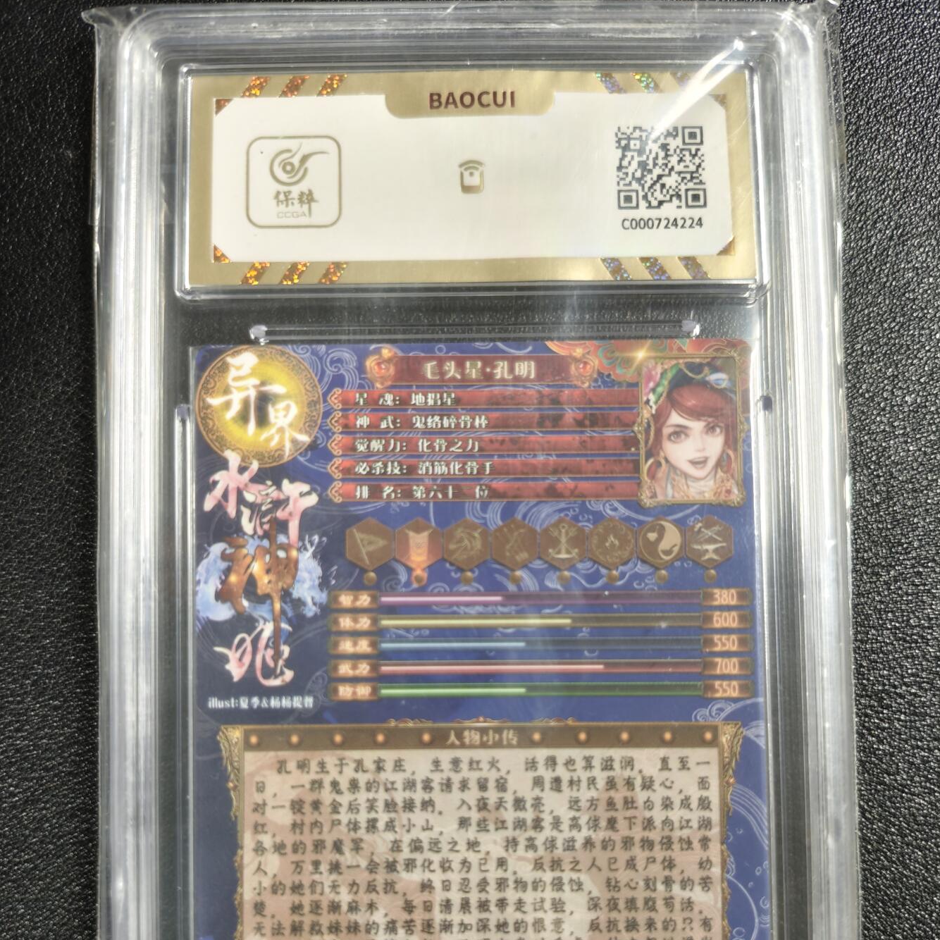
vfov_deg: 51.7
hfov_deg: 52.5
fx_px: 952
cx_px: 475
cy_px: 617
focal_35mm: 31
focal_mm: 4.94
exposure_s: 1/50
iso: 400
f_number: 1.5
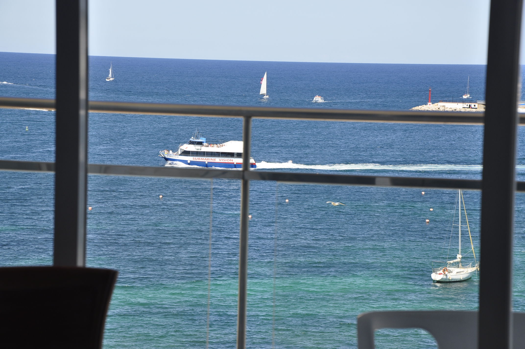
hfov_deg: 18.2
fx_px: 1639
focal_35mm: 112
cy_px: 174
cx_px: 262
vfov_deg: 12.1
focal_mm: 75
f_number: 10
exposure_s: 1/250
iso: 200
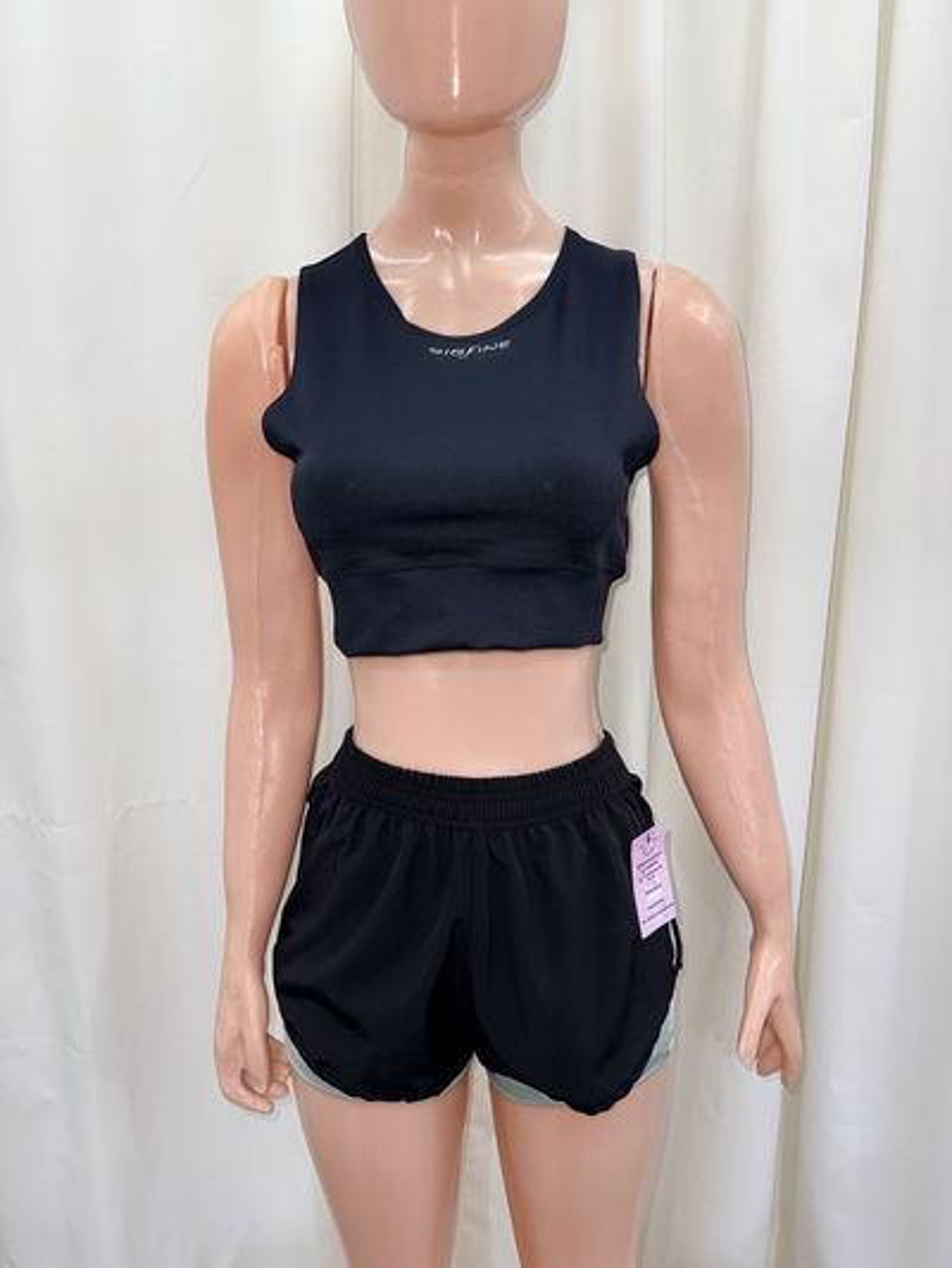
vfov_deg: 71.6
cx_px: 476
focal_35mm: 24
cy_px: 634
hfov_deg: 56.8
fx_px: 880
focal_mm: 6.76
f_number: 1.78
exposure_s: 1/100
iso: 64
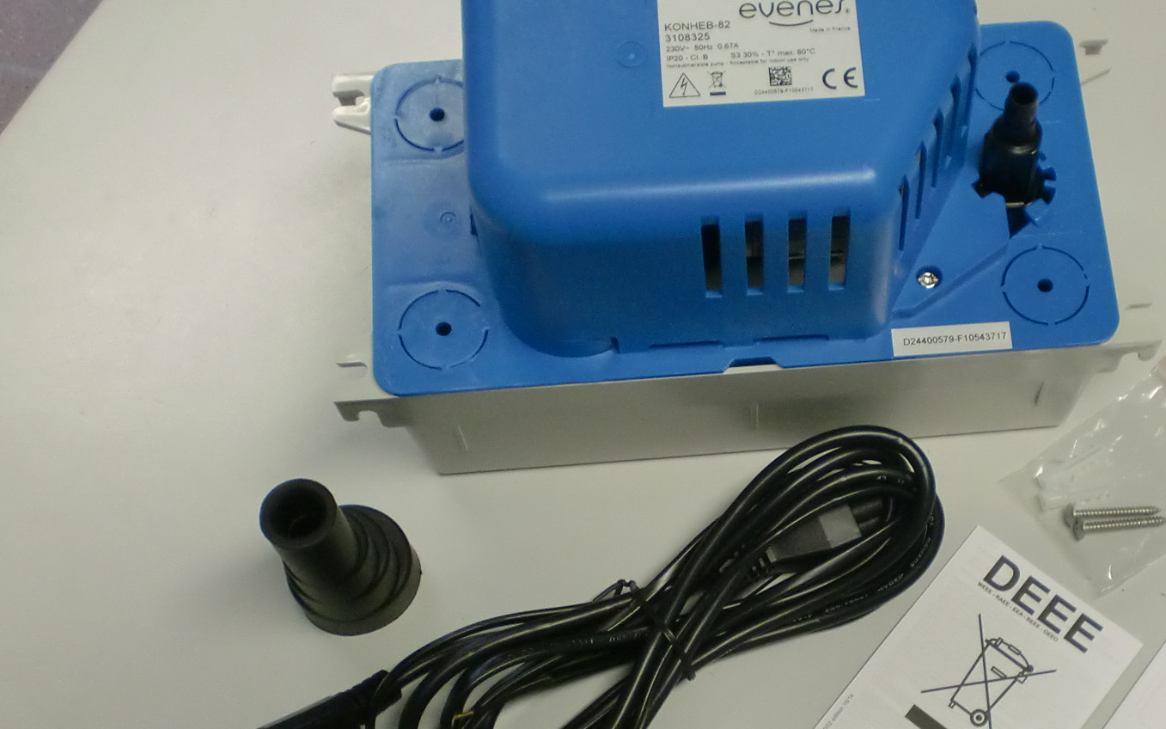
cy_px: 550
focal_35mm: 56
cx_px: 823
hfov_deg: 35.7
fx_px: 1779
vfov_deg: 22.9
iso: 200
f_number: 3.1
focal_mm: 6.3
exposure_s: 1/60
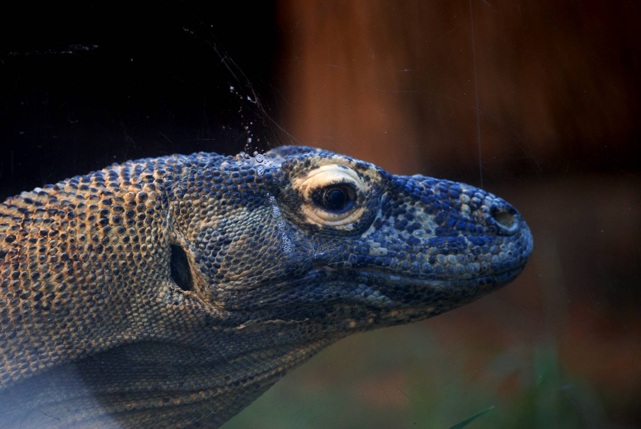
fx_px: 3610
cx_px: 320
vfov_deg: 6.8
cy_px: 214
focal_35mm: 202
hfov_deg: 10.1
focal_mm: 135
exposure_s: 1/160
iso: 400
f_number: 4.2
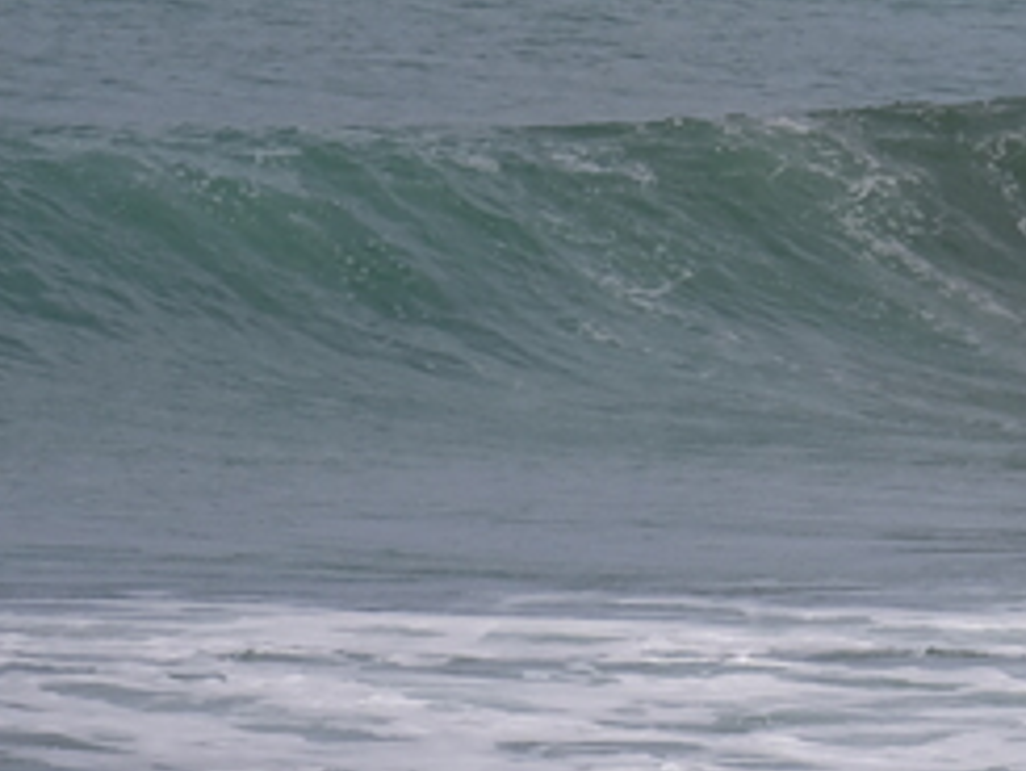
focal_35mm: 1296
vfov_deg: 1.1
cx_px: 1261
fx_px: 38432
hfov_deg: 1.5
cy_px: -249
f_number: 6.3
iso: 400
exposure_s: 1/5000
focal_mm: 281
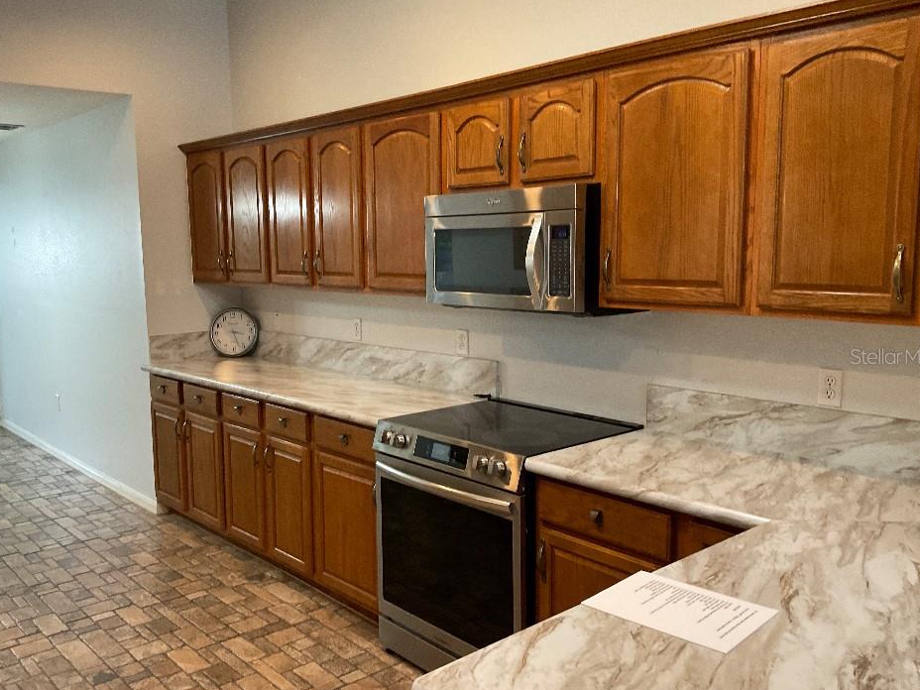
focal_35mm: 32
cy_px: 356
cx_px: 436
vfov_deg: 44.2
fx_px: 850
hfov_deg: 56.8
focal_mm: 3
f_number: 1.8
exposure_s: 1/60
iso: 125
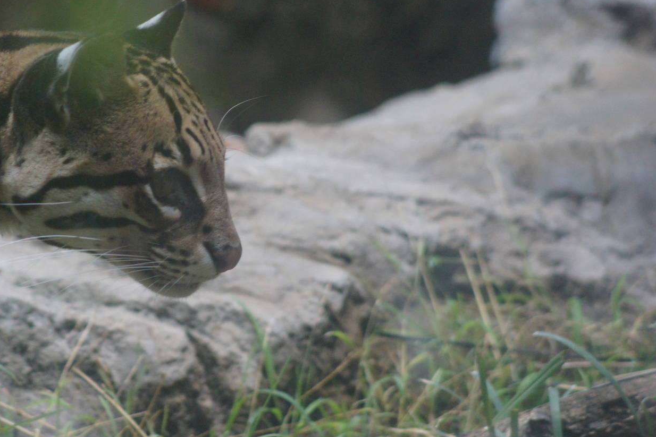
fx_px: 7089
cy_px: 185
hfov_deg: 5.3
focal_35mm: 389
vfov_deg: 3.5
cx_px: 232
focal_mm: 200
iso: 1600
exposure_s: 1/400
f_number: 5.6
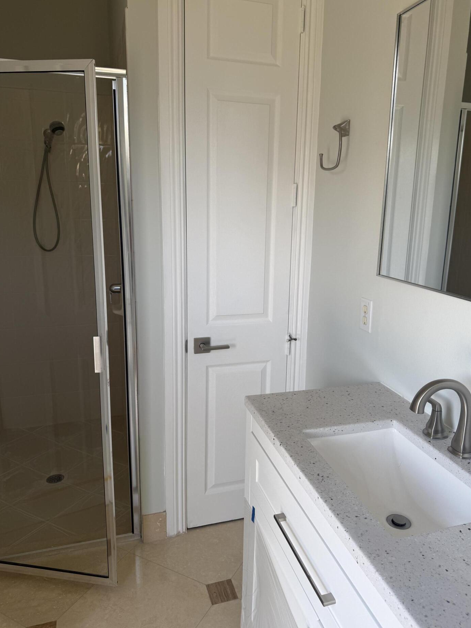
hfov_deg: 53.0
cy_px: 296
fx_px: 472
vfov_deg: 67.2
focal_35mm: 26
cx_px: 253
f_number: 1.78
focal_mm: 6.76
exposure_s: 1/265
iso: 64
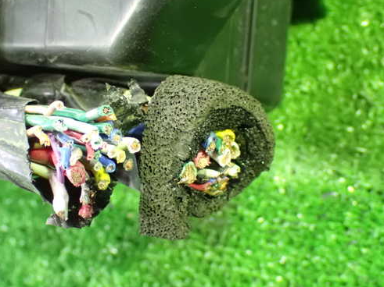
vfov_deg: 22.2
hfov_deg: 29.3
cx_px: 157
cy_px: 152
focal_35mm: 66
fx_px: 732
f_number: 3.3
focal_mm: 9.65
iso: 1600
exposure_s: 1/15
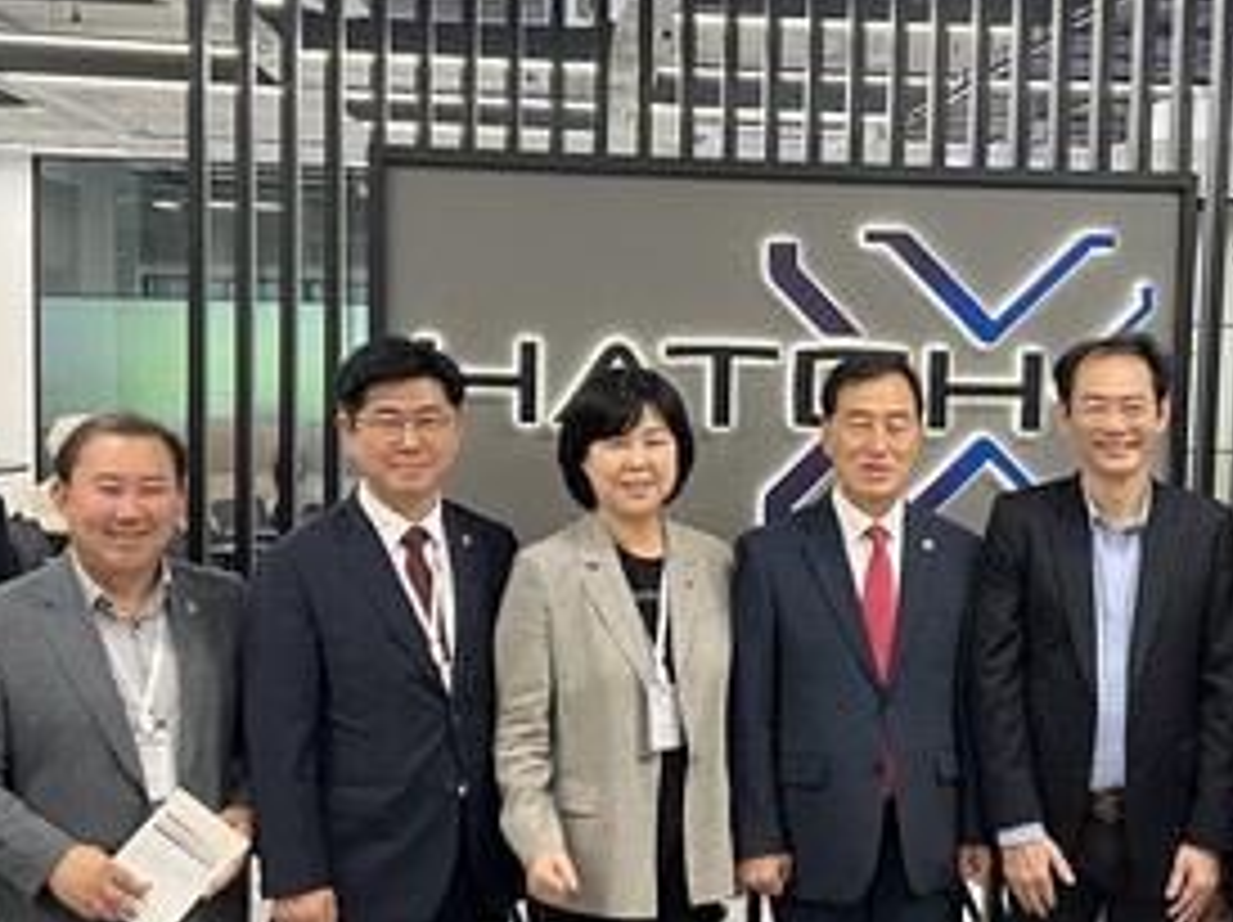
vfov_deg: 25.6
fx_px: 2029
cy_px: 504
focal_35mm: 57
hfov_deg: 33.5
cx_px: 819
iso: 200
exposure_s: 1/60
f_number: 1.5
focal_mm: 5.7
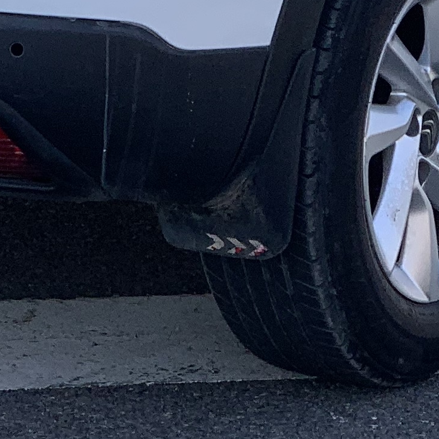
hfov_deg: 6.9
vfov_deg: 6.7
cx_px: 168
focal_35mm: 255
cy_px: -409
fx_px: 3659
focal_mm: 6
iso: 16
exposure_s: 1/623
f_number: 2.4
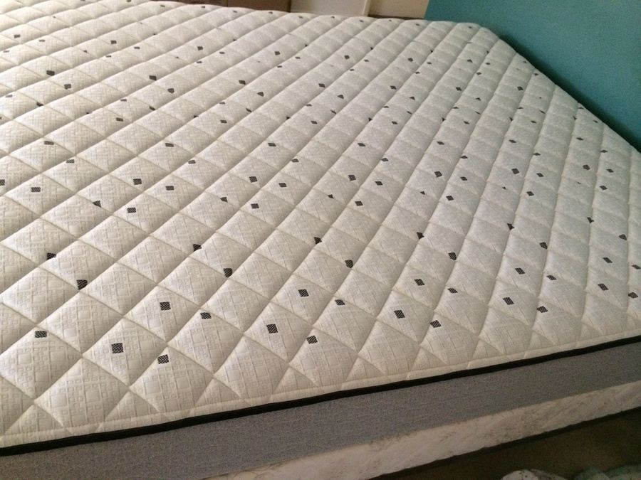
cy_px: 240
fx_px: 556
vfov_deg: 46.8
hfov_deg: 60.0
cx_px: 320
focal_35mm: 30
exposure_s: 1/17
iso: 320
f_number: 2.2
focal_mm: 4.12
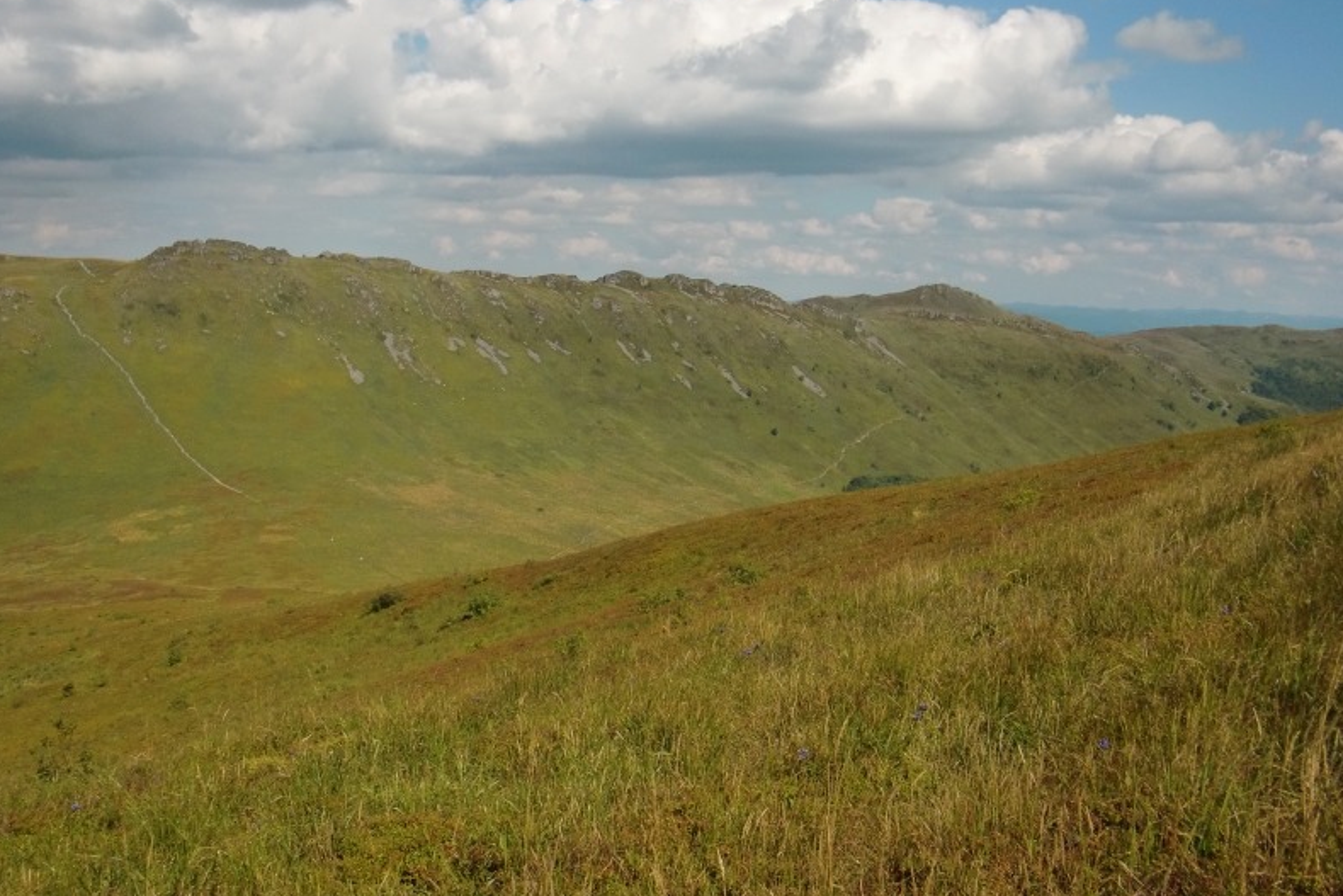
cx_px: 670
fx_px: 1492
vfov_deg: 33.4
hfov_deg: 48.5
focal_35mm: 40
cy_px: 403
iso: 100
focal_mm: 6.66
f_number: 8.9
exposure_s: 1/320
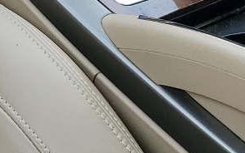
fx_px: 1002
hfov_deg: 12.2
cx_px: -263
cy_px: -207
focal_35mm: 150
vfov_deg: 8.1
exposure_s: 1/370
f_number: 1.5
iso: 50
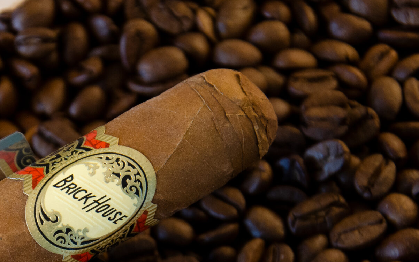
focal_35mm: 260
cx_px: 44
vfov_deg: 5.0
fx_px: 2969
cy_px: 258
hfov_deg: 8.0
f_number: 5.3
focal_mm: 80
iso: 800
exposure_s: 1/30
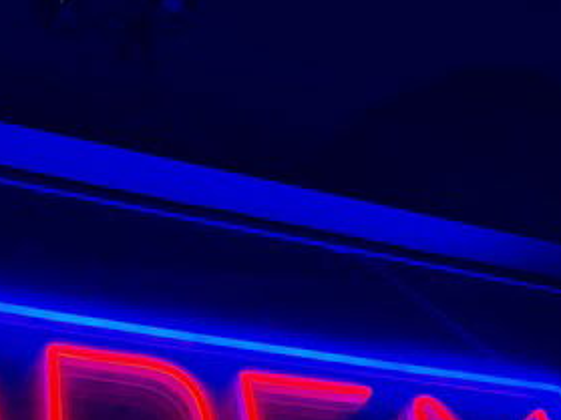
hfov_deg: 33.6
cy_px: 448
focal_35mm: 56
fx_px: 907
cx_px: 133
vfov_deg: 24.5
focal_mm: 5.96
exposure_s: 1/120
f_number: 1.6
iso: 200
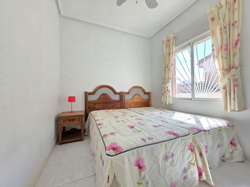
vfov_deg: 89.9
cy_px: 94
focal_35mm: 13
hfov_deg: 106.2
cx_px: 125
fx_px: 94
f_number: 1.9
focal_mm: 2.2
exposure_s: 1/175
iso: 40
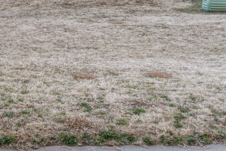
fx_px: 371
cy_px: -47
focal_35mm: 59
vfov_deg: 20.9
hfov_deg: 31.8
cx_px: 10
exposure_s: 1/25
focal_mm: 16
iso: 100
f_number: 14
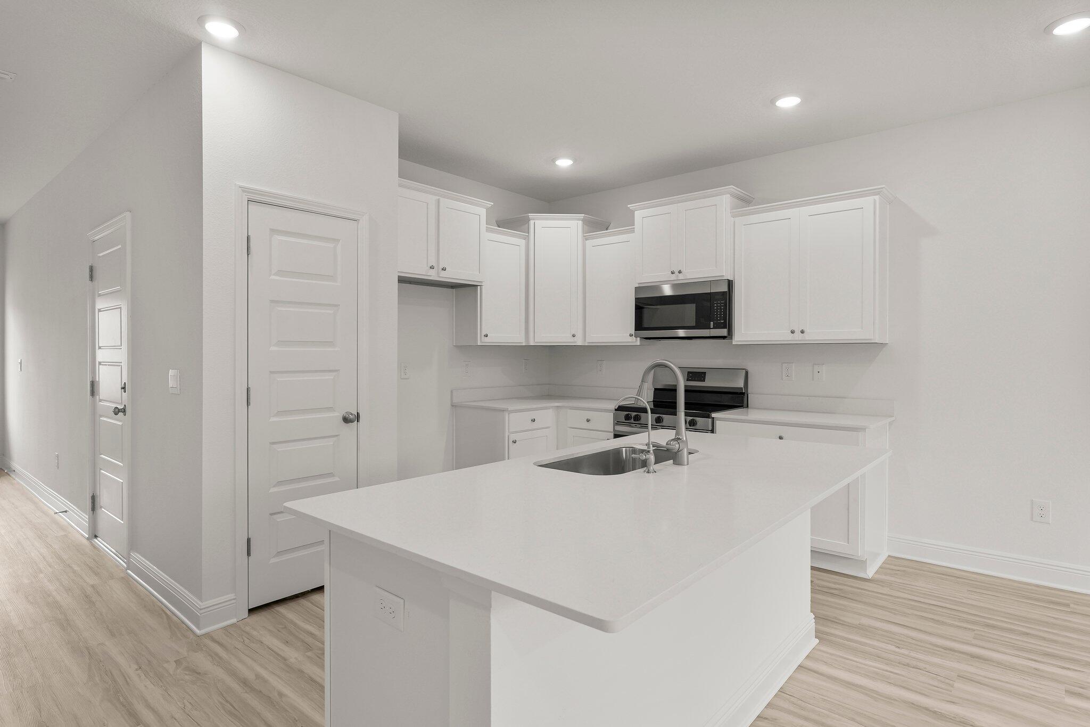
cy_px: 364
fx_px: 575
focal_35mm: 19
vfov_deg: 64.5
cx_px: 545
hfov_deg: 86.9
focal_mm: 19
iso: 400
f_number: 8
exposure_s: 1/40
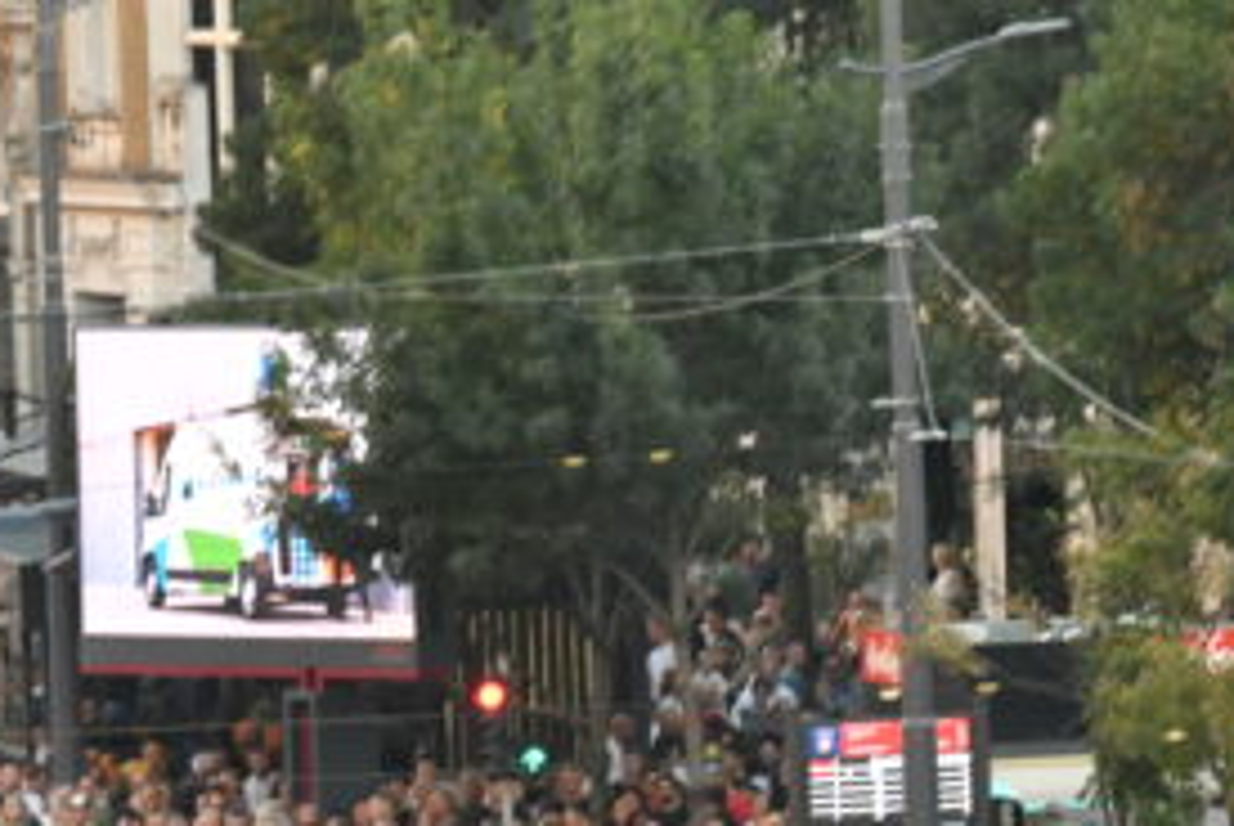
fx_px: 25529
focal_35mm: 744
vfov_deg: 1.9
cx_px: 220
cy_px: 1318
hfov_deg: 2.8
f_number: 7.1
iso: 1600
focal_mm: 200
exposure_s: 1/320
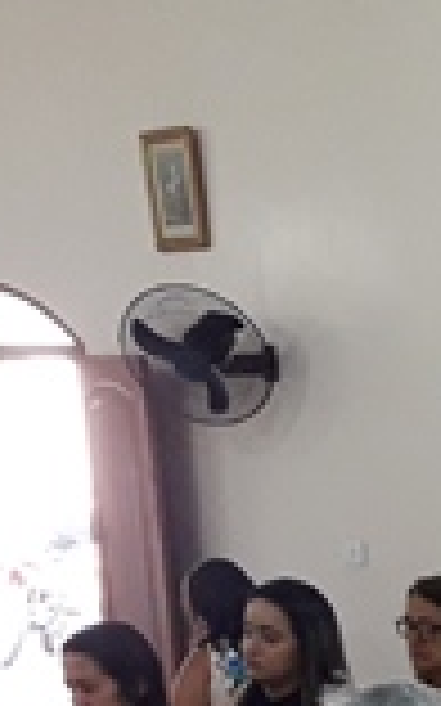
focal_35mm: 121
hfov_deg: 9.6
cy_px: 1030
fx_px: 2329
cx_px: 1048
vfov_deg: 15.9
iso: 160
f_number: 1.9
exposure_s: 1/40
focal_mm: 3.7
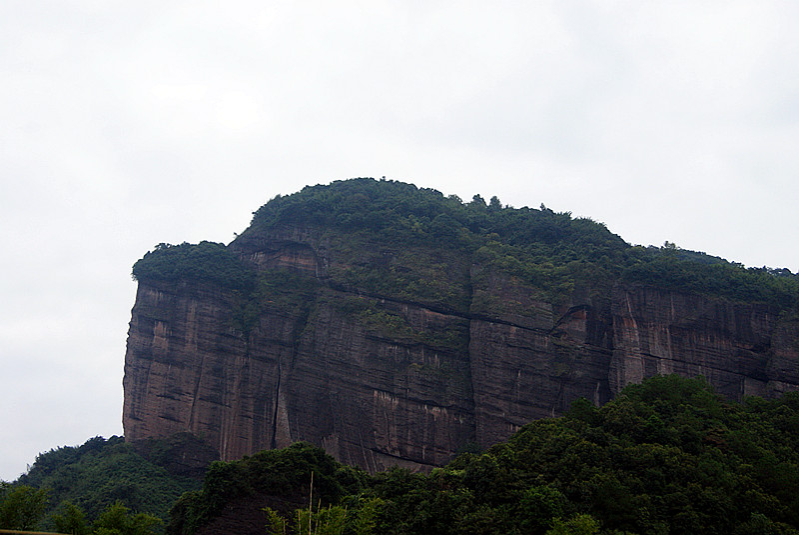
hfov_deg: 37.8
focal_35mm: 52
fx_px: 1166
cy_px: 268
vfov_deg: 25.8
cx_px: 400
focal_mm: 35
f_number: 5
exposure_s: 1/15
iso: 400
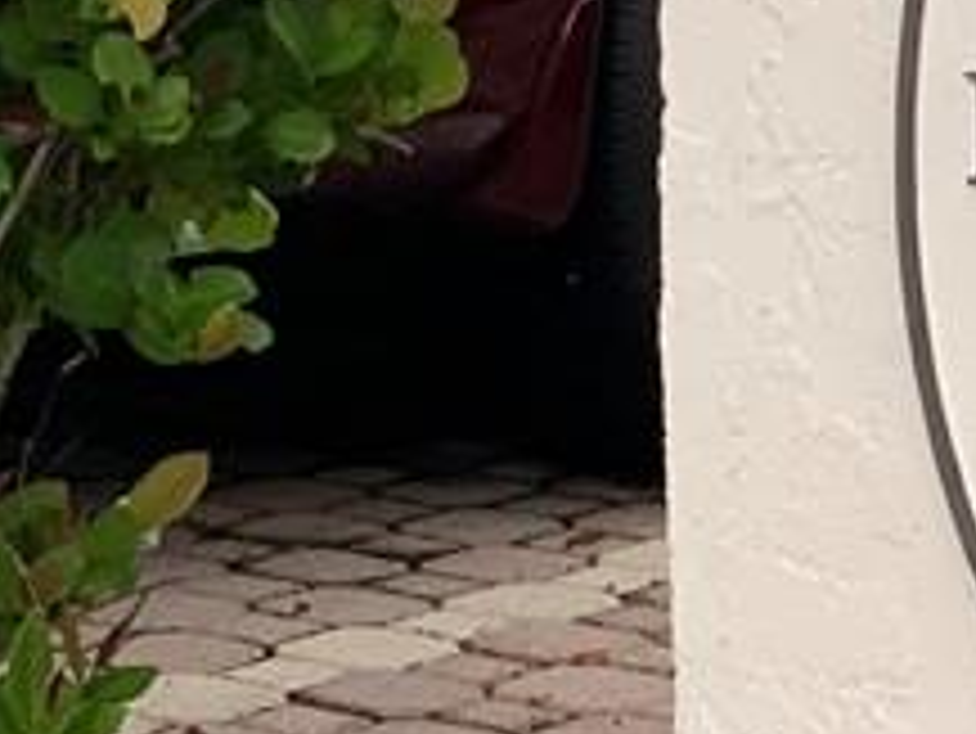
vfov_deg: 5.9
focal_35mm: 245
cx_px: 63
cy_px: -824
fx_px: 6912
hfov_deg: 8.0
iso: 50
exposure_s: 1/122
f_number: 2.4
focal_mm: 6
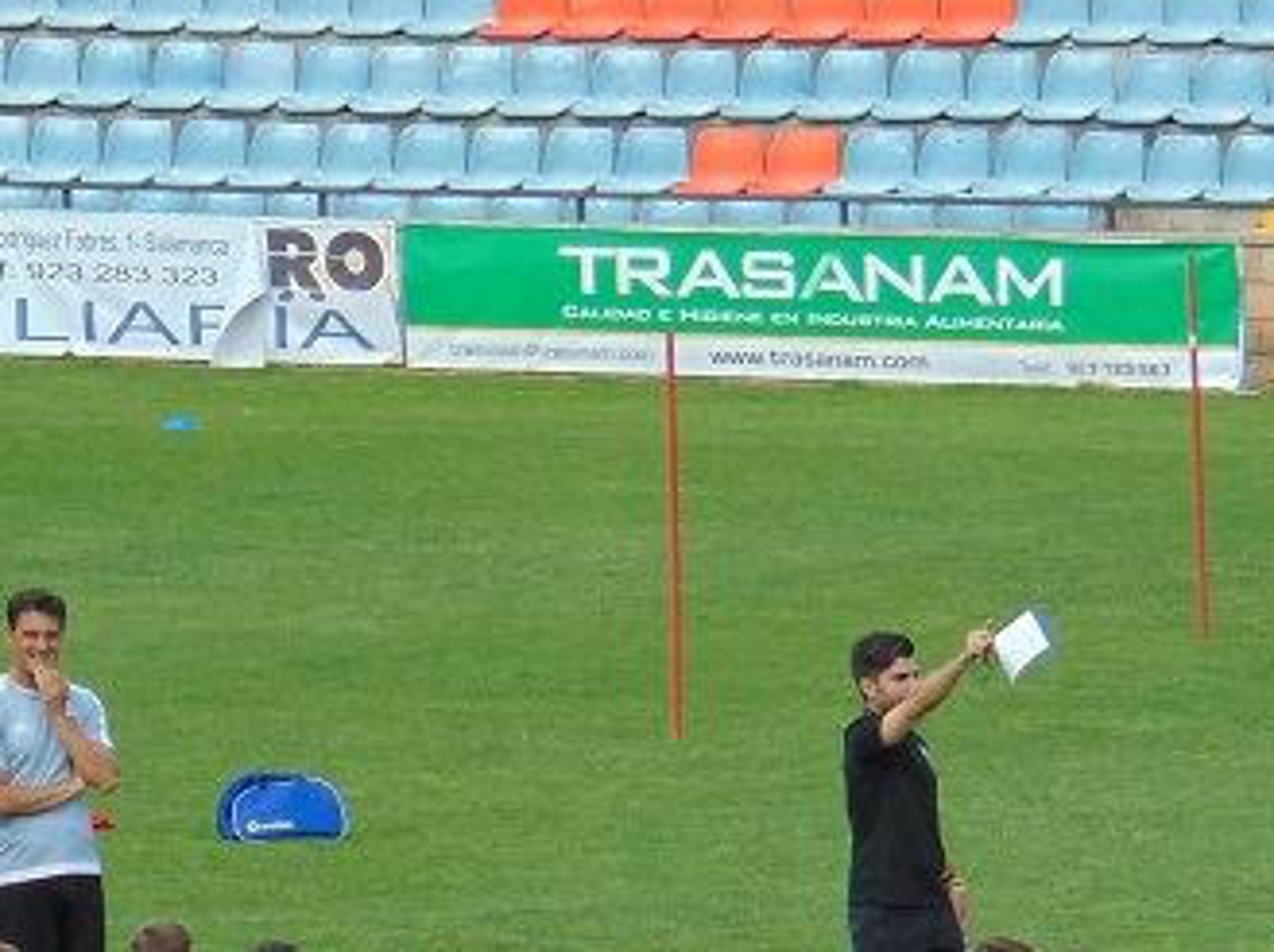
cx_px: 383
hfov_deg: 4.0
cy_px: 952
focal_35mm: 499
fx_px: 18345
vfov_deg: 3.0
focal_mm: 29.5
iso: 80
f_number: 4
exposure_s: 1/250
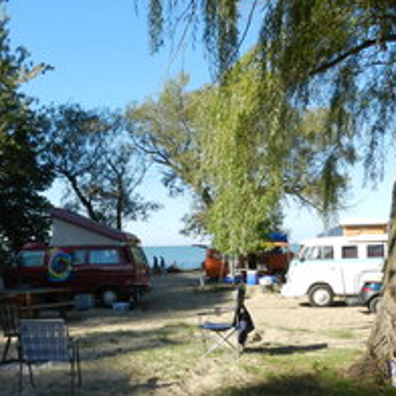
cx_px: 133
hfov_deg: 37.2
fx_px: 582
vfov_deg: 37.0
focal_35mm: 45
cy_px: 273
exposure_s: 1/1000
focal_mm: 4.5
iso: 160
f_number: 3.5
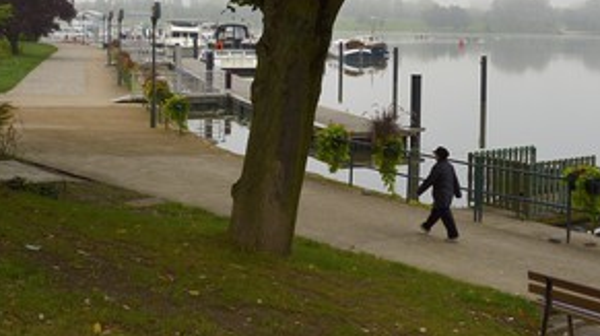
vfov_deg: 22.2
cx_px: 425
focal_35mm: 53
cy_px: 54
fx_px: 842
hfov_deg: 38.5
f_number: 10
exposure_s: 1/160
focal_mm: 35
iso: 200
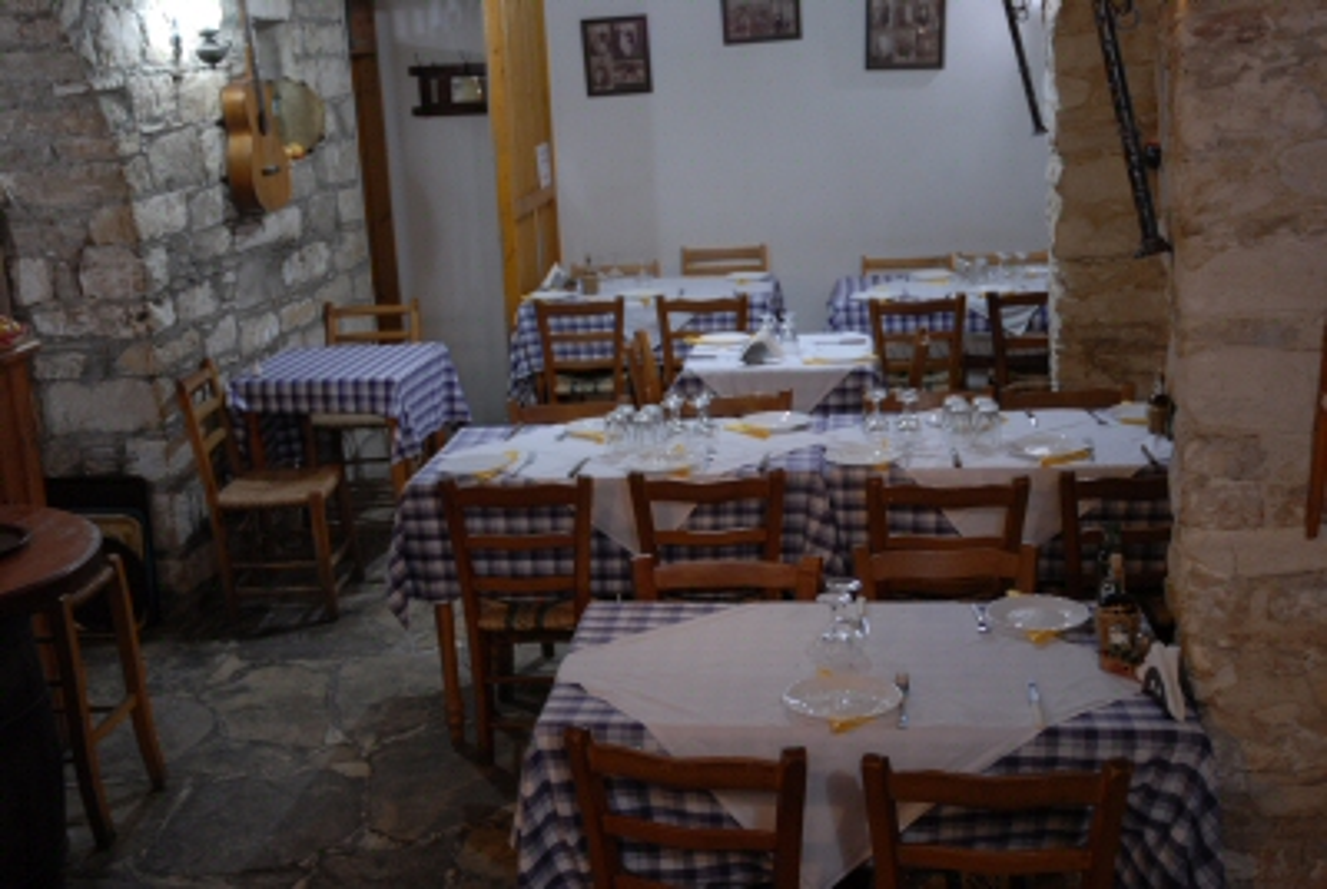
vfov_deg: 29.0
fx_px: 1717
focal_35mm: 46
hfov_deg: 42.3
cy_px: 444
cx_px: 664
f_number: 4
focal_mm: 31
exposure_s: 1/6
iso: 400
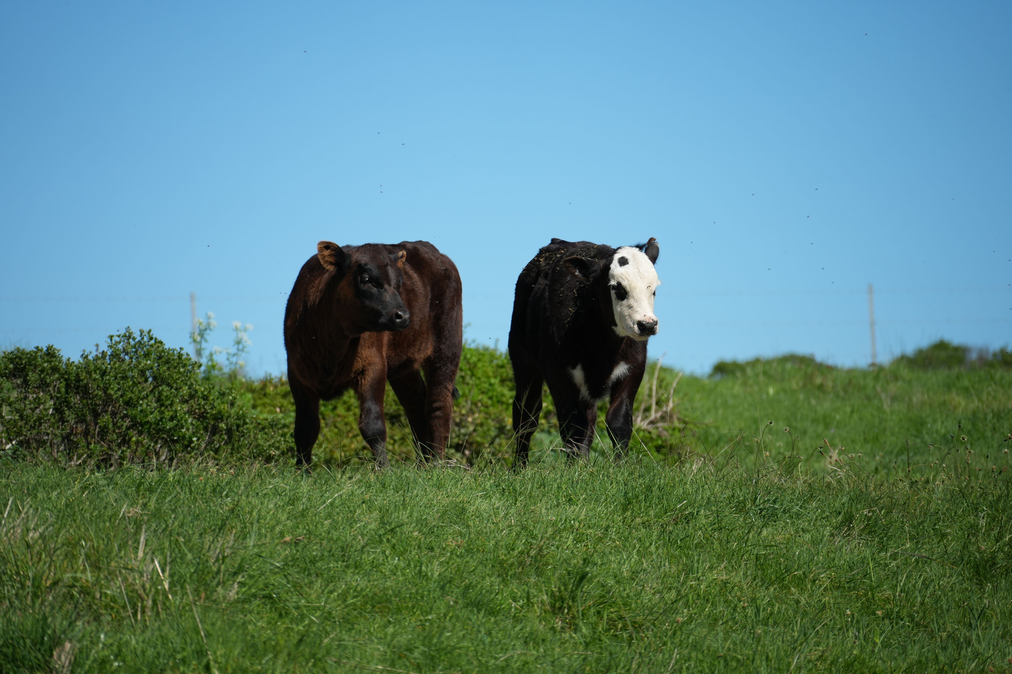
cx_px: 506
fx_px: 8433
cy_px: 337
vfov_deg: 4.6
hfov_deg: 6.9
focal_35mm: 300
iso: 250
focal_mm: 300
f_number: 7.1
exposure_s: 1/800
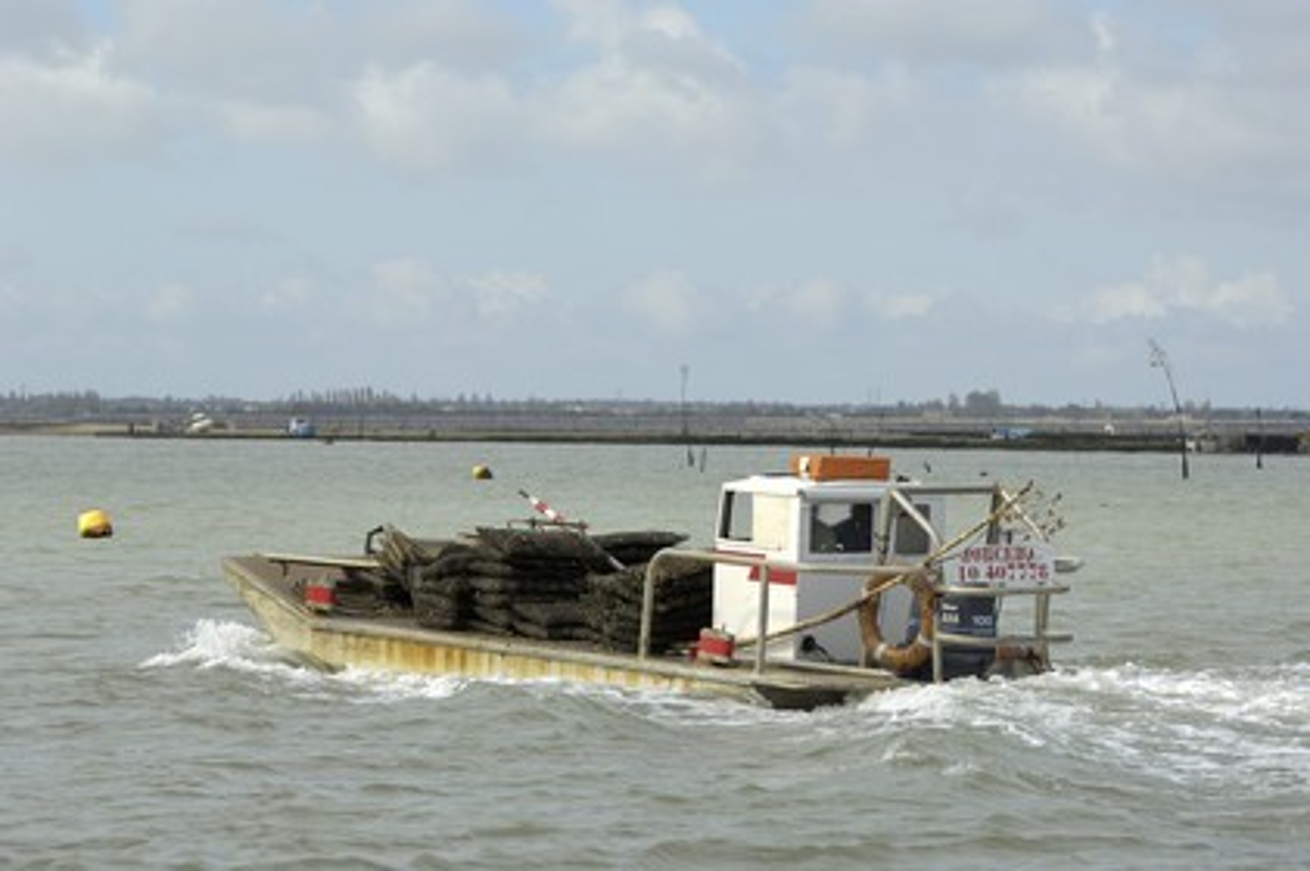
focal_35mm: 174
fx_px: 6327
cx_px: 655
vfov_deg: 7.9
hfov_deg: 11.8
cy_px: 436
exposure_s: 1/500
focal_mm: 116
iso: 100
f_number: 4.8
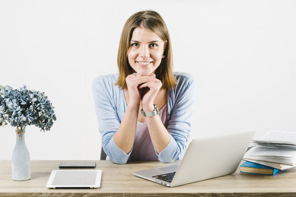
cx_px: 148
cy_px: 98
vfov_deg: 16.1
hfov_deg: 23.9
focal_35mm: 85
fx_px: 699
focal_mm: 85
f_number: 4
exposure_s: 1/160
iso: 100
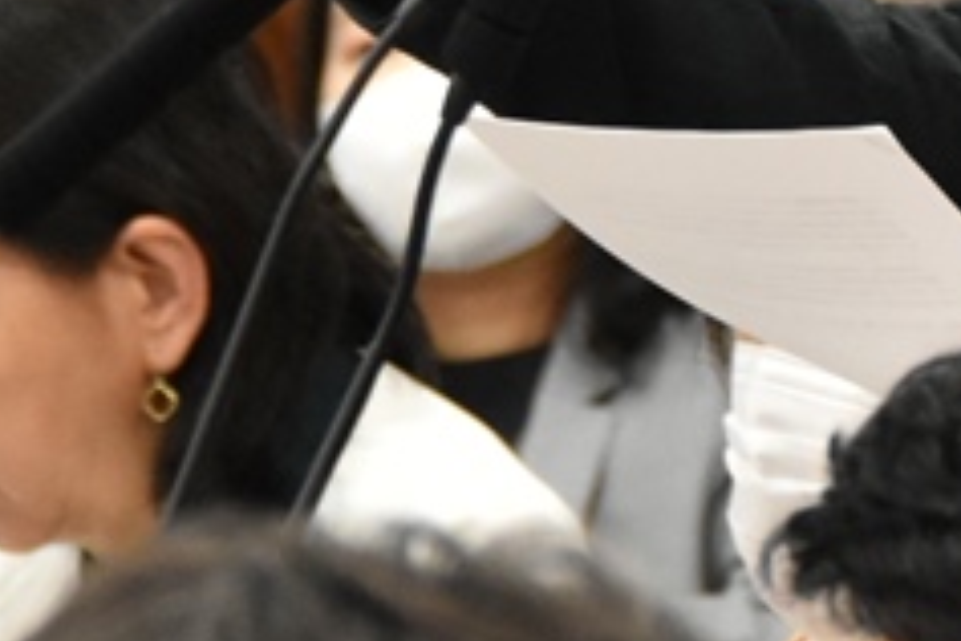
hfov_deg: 3.0
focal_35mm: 681
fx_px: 18182
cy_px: -158
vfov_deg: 2.0
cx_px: 1411
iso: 2500
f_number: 6.3
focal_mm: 105
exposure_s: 1/160
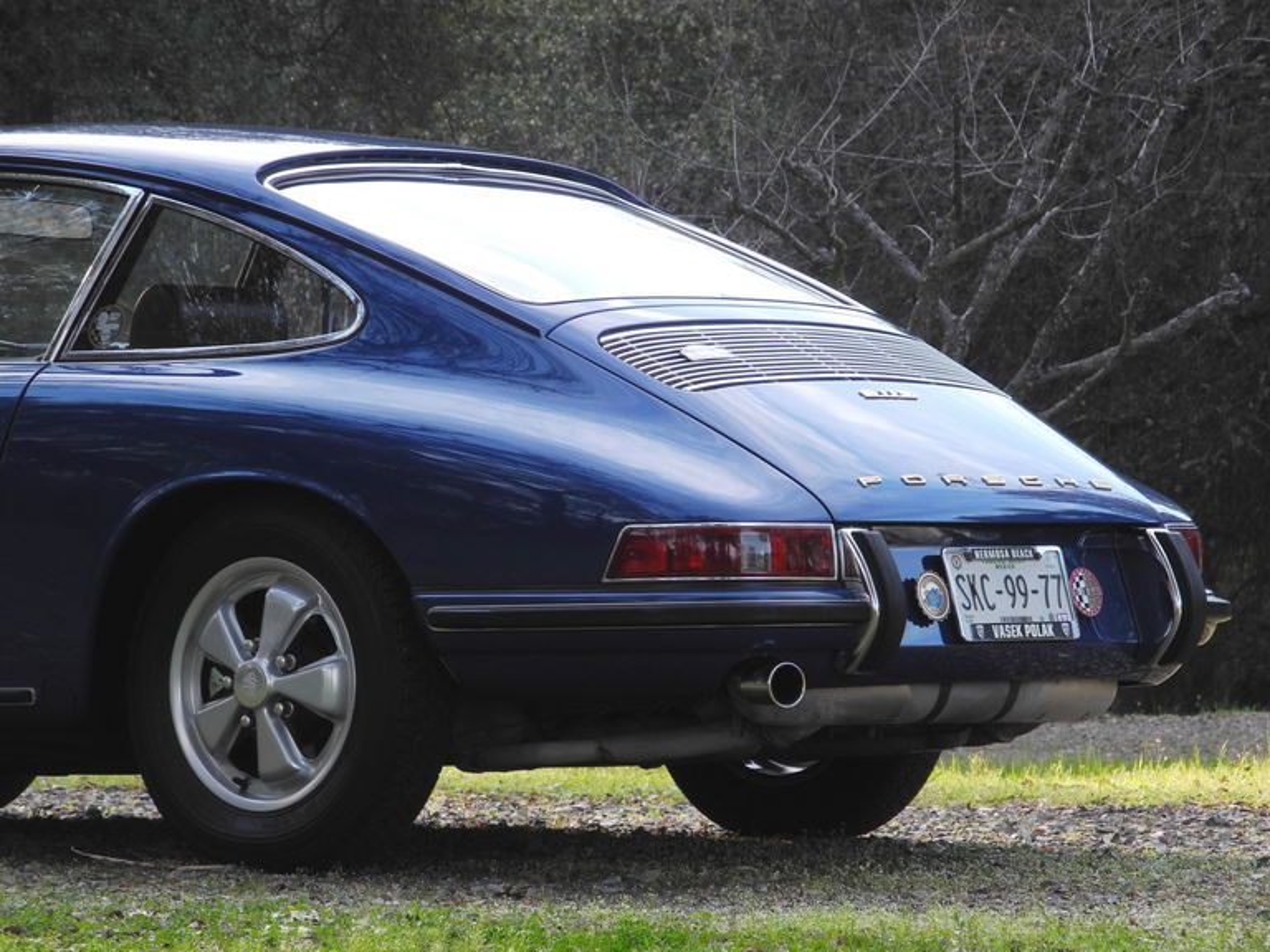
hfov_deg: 9.9
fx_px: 7338
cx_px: 635
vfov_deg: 7.4
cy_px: 476
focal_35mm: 200
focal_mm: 42.6
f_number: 5.6
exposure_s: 1/54
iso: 100
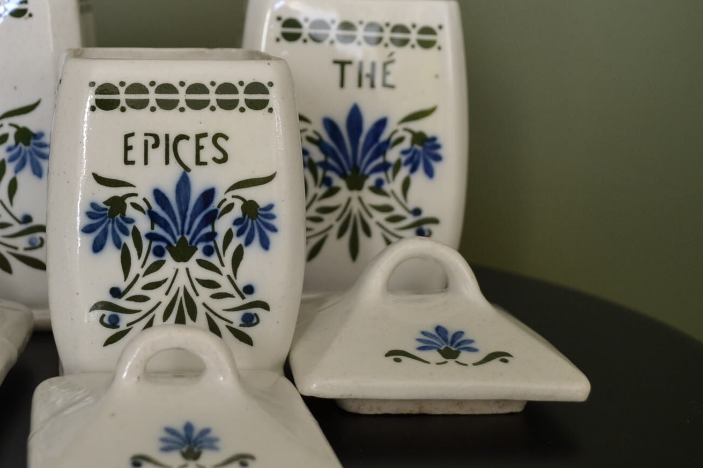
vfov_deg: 23.3
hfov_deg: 34.2
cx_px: 233
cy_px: 148
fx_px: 1133
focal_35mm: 58
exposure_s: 1/80
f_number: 4.5
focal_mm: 22
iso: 400
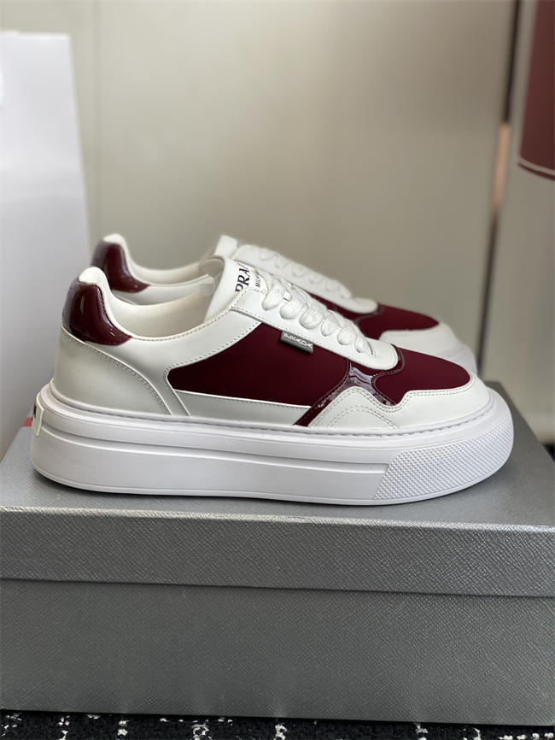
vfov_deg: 36.8
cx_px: 278
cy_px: 370
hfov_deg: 28.0
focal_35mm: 52
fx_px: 1111
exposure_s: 1/136
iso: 20
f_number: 2
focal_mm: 6
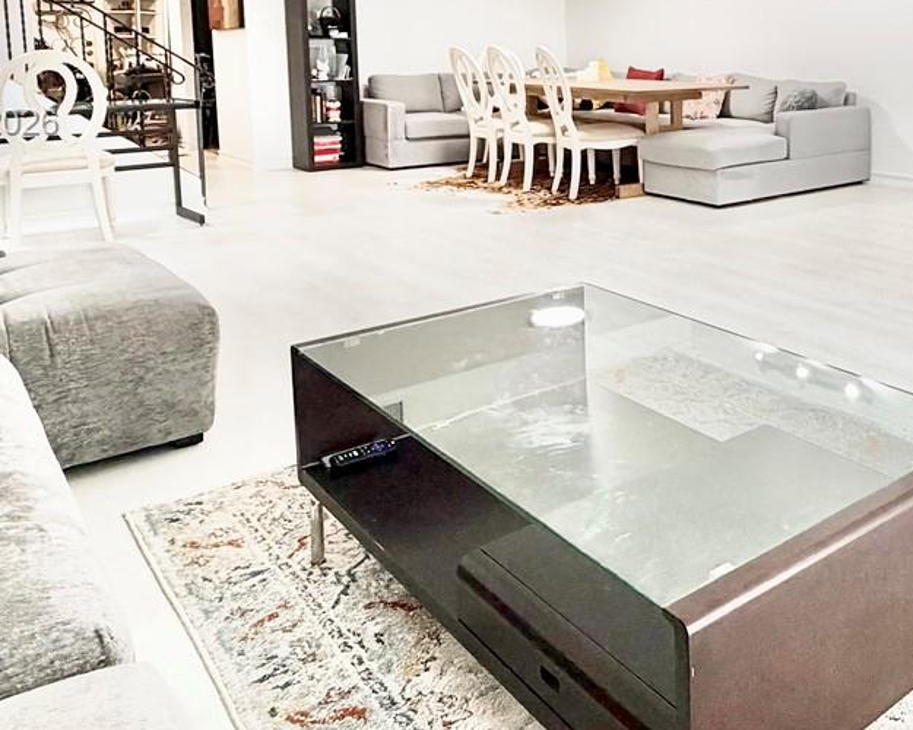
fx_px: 946
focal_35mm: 35
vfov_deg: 40.1
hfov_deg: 47.7
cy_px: 124
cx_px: 771
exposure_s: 1/60
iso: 200
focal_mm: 2.22
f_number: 2.2
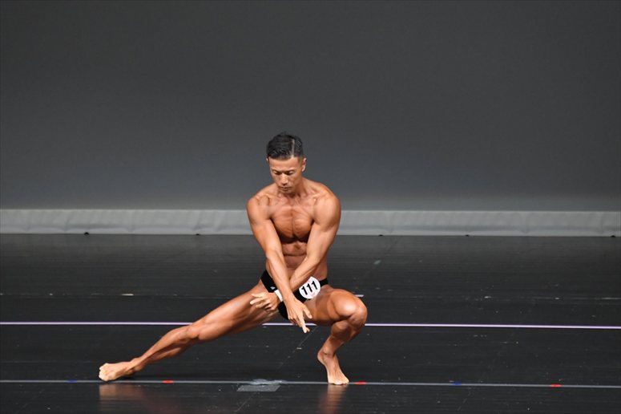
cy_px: 207
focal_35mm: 375
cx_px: 310
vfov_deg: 3.7
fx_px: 6466
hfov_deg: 5.5
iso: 4000
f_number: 5.6
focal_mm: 250
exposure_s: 1/400
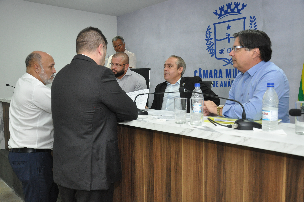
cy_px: 101
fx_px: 266
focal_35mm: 32
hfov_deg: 59.6
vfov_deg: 41.6
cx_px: 152
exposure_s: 1/100
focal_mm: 21
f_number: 5
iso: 1600
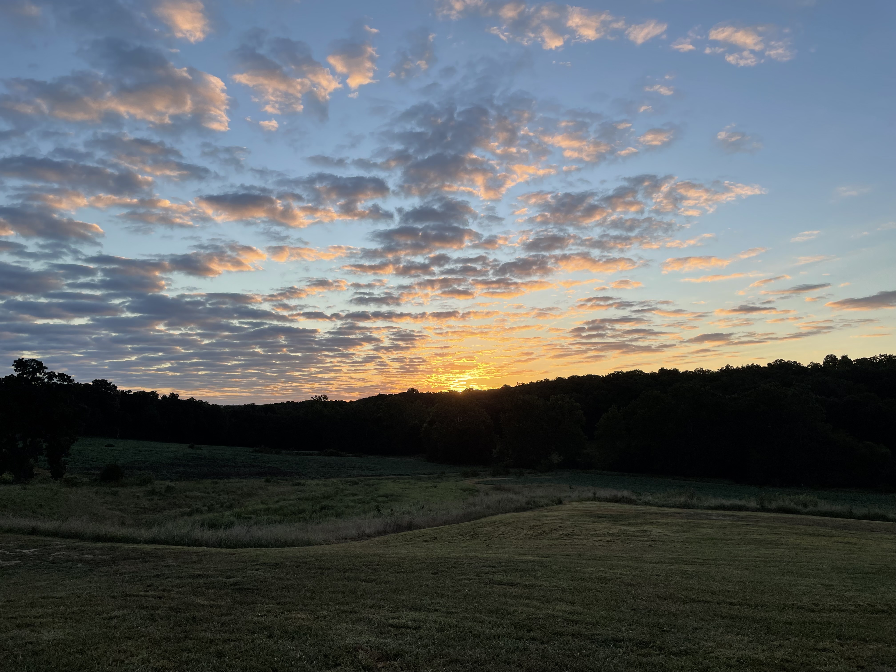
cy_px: 336
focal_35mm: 26
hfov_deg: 67.3
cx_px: 448
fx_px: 673
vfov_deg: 53.1
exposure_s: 1/1171
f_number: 1.6
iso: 32
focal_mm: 4.2
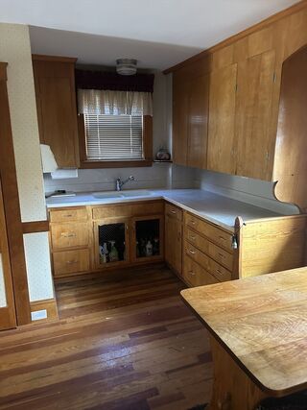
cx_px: 154
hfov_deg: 53.0
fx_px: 308
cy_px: 205
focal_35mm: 26
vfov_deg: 67.3
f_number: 1.5
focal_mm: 5.7
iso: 500
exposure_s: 1/40
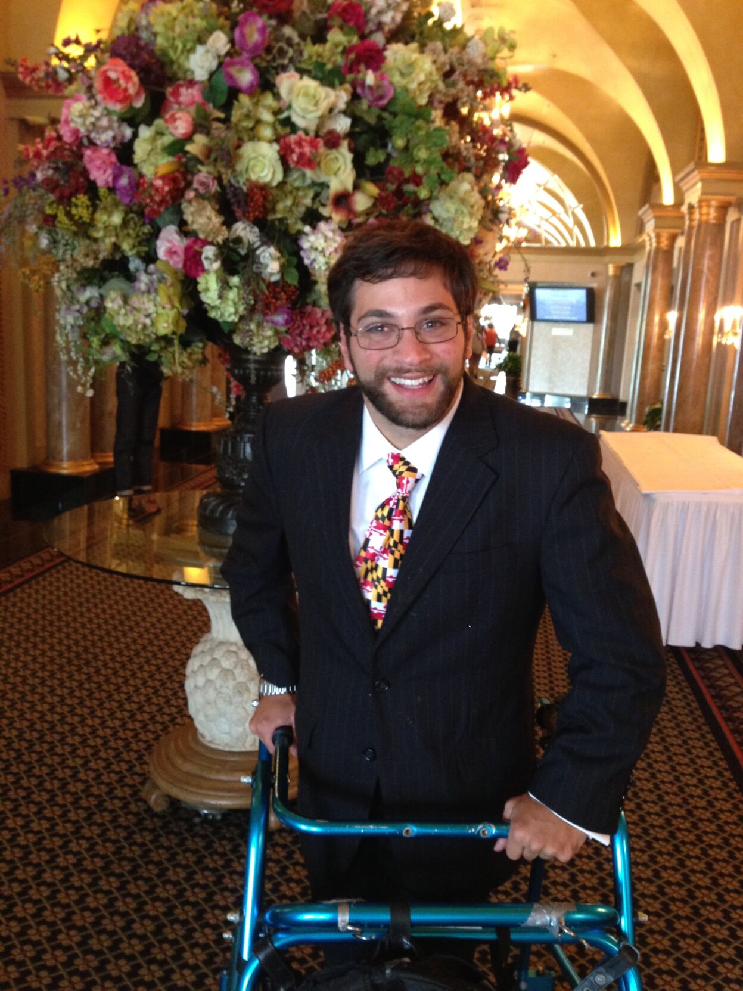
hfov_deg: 42.9
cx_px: 372
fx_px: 945
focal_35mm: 33
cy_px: 496
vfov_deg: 55.4
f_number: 2.4
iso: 320
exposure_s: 1/20
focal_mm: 4.12
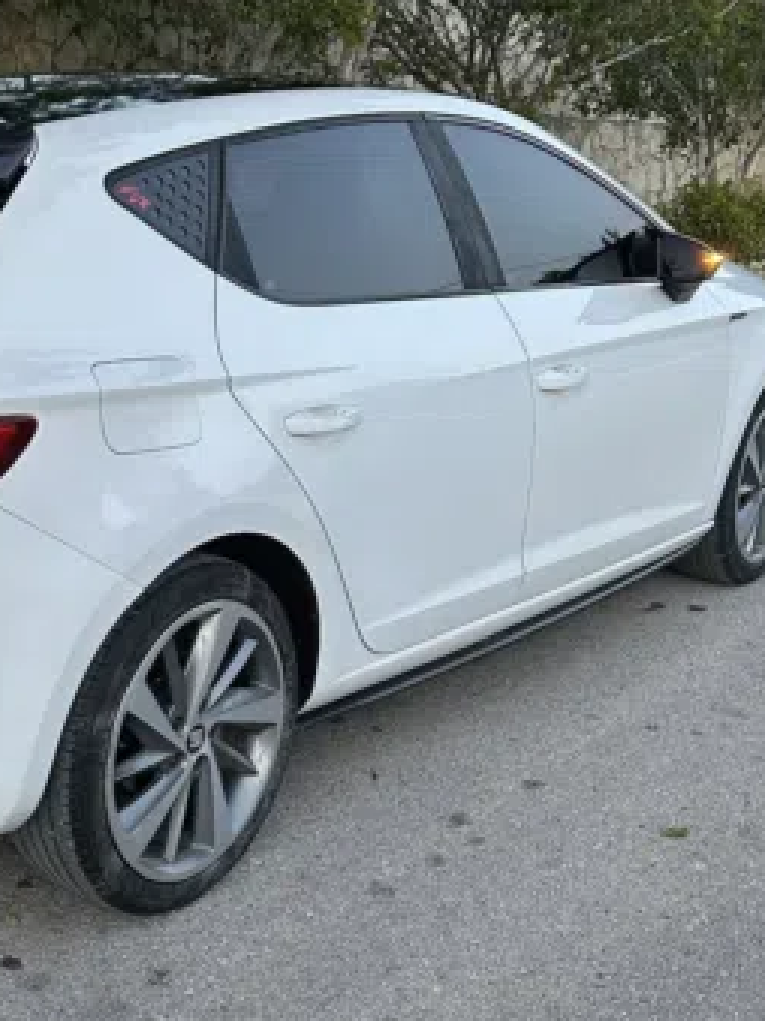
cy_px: 446
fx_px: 1504
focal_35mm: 51
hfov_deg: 27.4
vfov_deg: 37.4
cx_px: 57
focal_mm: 6.86
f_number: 1.78
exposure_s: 1/50
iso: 250
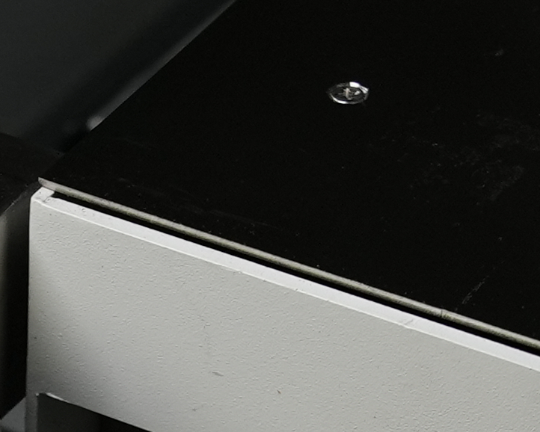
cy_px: 797
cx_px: -159
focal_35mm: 204
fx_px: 3261
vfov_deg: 7.4
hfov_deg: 9.3
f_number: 5.6
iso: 1250
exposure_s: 1/250
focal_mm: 37
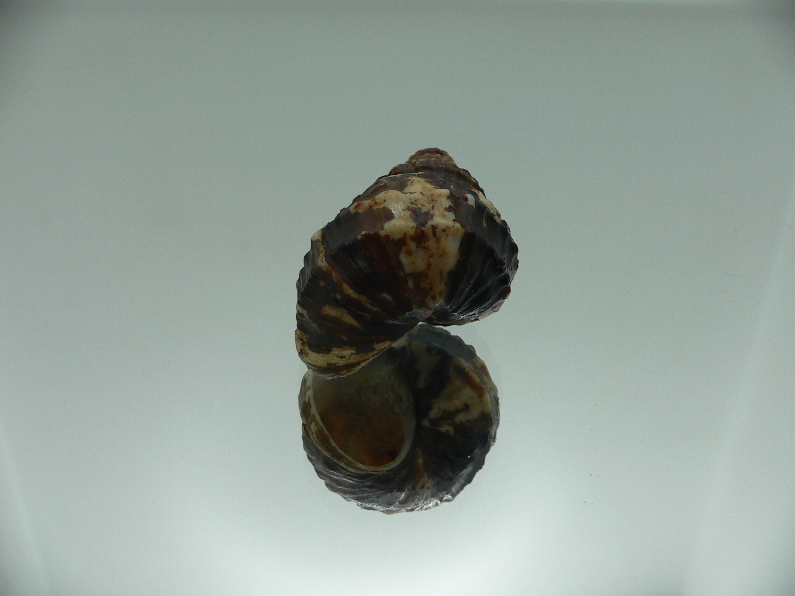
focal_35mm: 35
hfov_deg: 52.6
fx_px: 804
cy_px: 298
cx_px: 398
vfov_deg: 40.7
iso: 80
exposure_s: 1/100
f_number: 2.8
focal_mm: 4.6
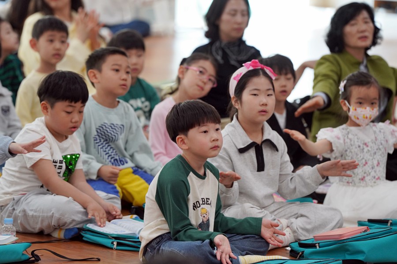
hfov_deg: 10.3
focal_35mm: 200
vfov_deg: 6.9
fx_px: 2205
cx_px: 198
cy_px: 132
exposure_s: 1/250
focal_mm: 200
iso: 1600
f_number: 4
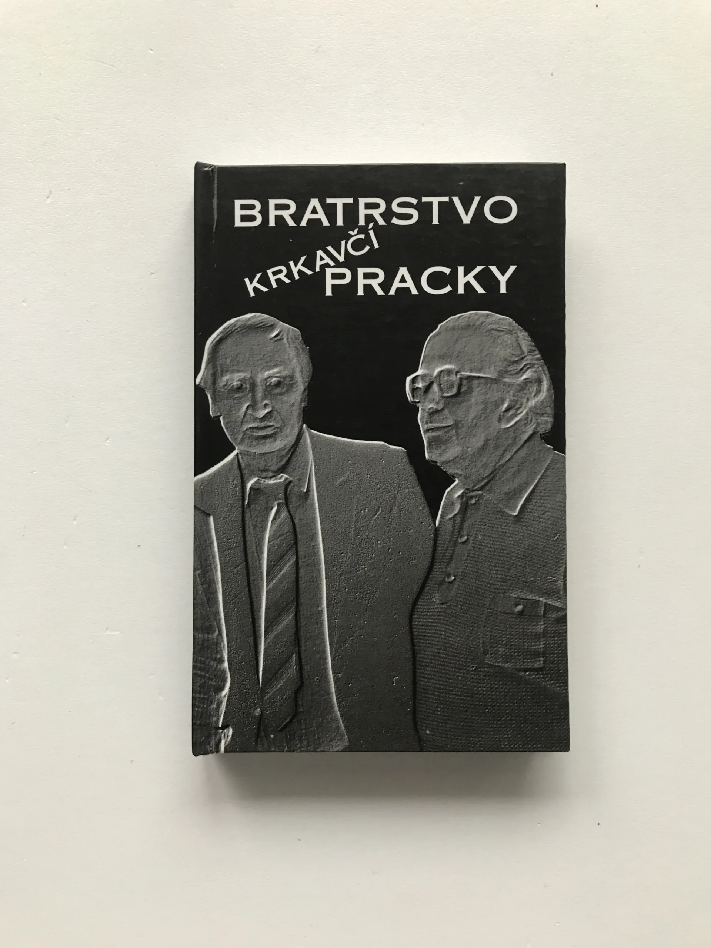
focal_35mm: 28
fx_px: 767
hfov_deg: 49.7
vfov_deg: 63.4
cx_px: 356
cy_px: 474
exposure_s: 1/33
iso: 32
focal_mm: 3.99
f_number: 1.8
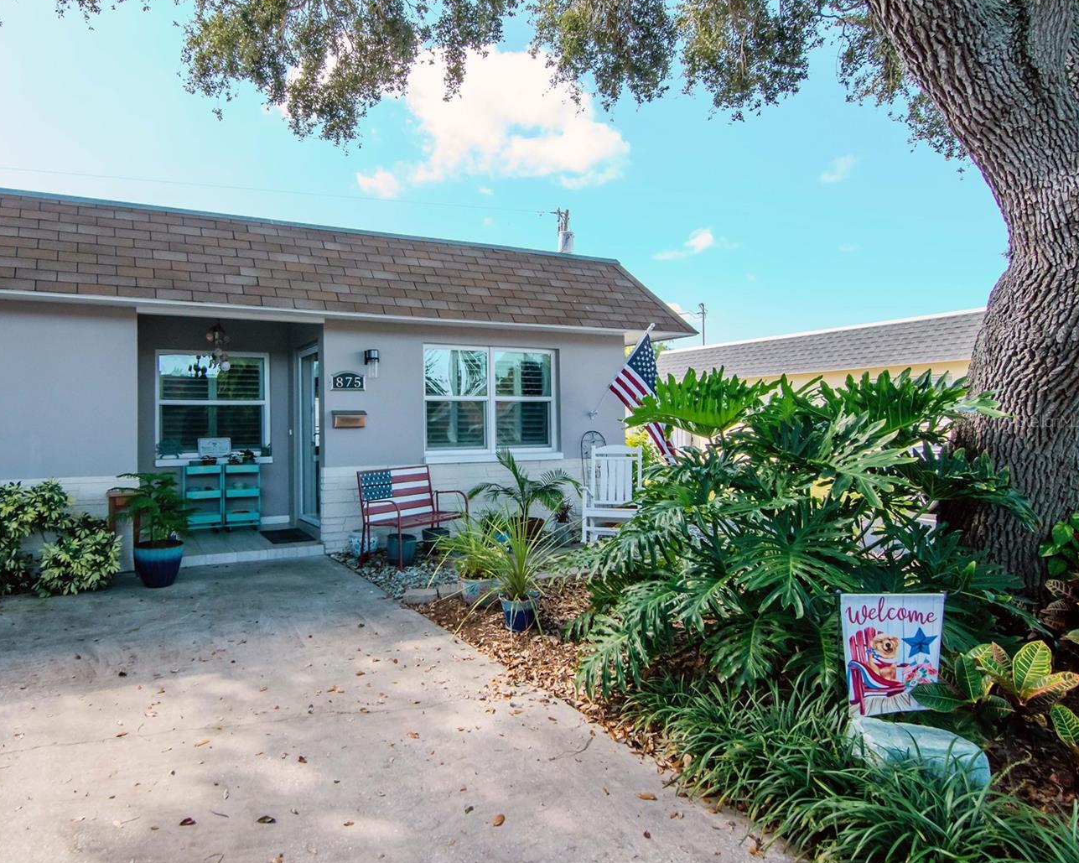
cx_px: 421
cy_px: 421
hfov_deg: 76.6
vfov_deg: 65.5
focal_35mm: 21
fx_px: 670
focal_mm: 12
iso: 800
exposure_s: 1/400
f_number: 9
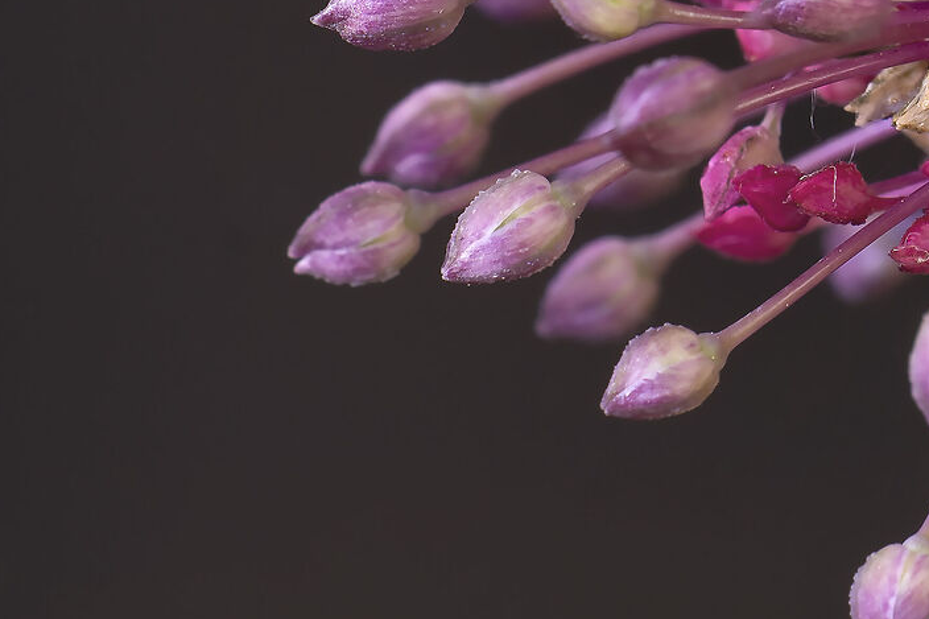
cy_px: -304
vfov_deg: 1.5
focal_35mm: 946
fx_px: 24397
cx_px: 1503
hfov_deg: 2.2
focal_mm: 185
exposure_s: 1.3
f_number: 9
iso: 100
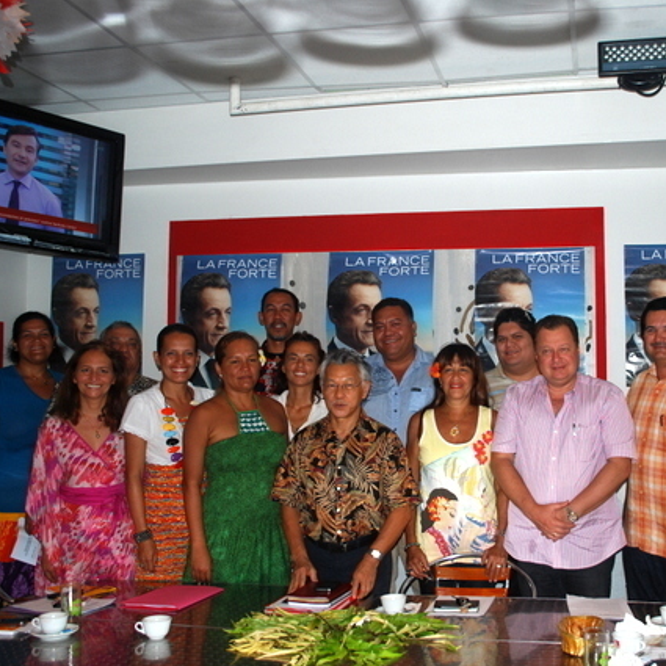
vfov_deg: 42.8
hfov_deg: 42.2
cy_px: 339
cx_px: 453
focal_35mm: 39
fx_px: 849
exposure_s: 1/60
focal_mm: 20
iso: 200
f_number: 3.8
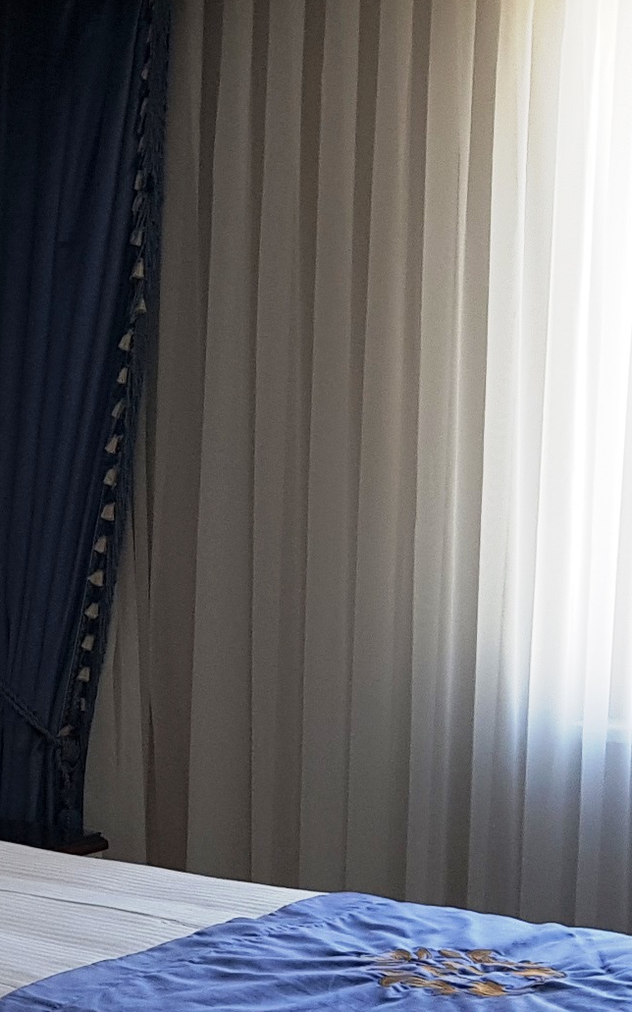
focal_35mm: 77
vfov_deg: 26.7
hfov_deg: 15.4
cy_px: 655
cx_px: -365
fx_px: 2123
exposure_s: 1/60
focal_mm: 4.2
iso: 50
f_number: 1.7
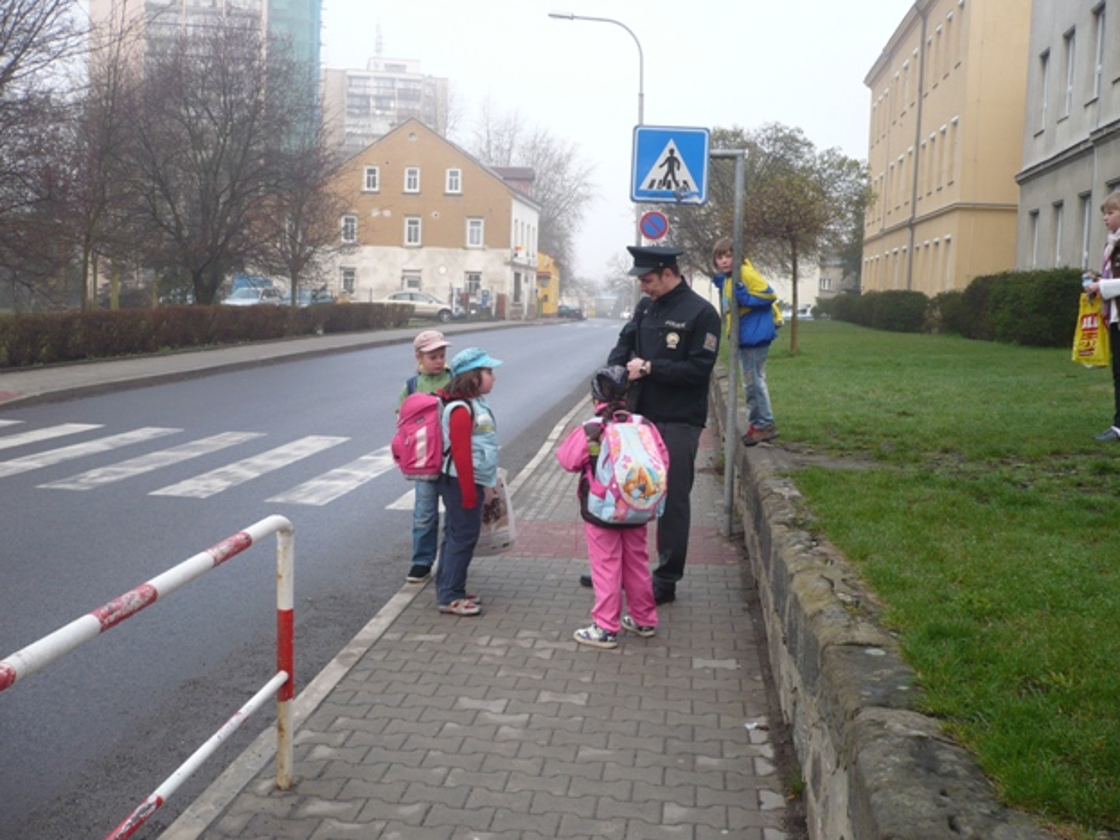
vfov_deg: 38.7
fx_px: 1197
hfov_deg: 50.1
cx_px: 552
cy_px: 421
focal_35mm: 37
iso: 100
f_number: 2.9
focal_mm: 6
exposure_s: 1/125
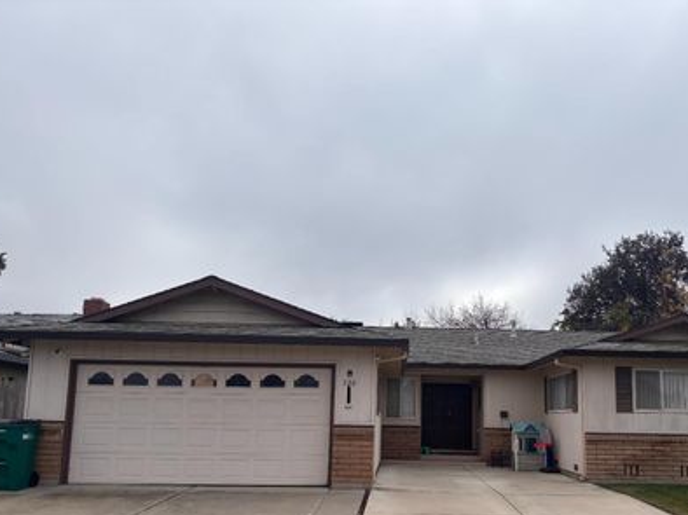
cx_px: 410
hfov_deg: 55.0
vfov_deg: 42.6
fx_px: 655
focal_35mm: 33
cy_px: 324
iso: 50
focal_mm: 5.96
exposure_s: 1/3937
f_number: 1.6
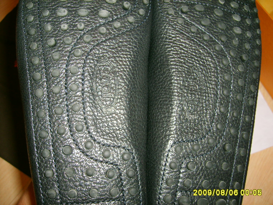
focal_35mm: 35
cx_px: 136
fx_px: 276
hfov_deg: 52.6
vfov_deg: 40.7
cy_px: 102
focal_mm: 5.8
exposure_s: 1/30
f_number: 2.8
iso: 100
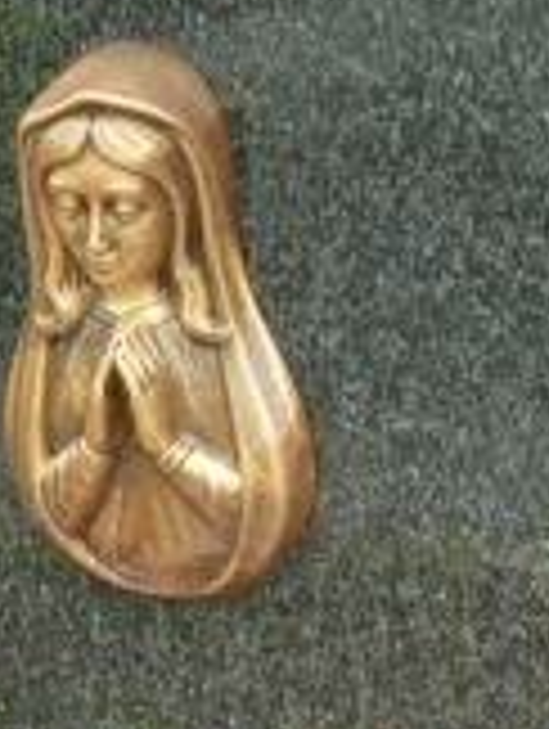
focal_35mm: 284
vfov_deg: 6.9
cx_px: 752
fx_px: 5990
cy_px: 864
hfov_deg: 5.2
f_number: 4.3
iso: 125
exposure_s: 1/40
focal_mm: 15.8
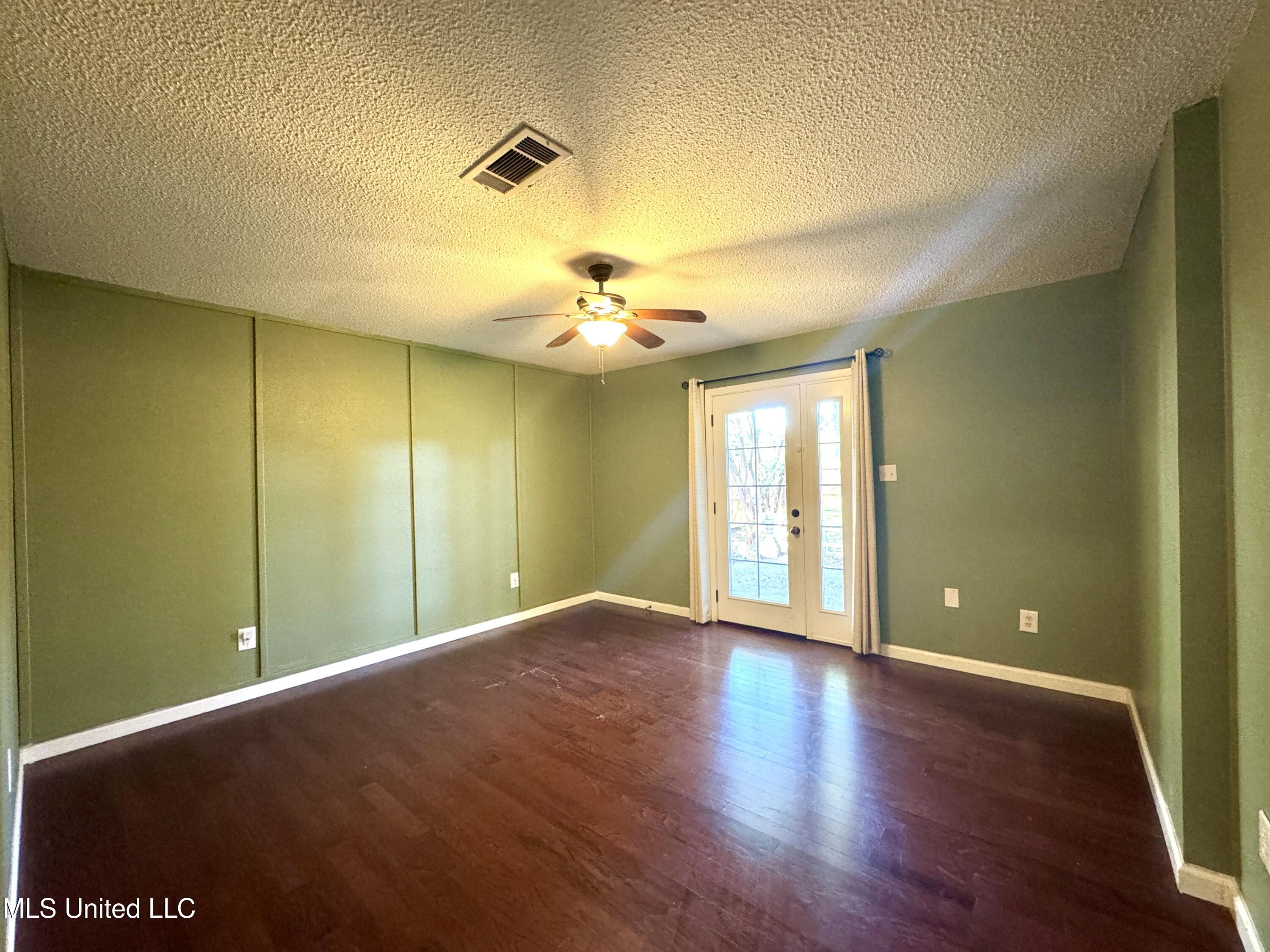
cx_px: 635
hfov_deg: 102.1
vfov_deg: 85.7
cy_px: 476
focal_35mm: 14
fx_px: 514
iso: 500
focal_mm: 2.22
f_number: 2.2
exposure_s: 1/60
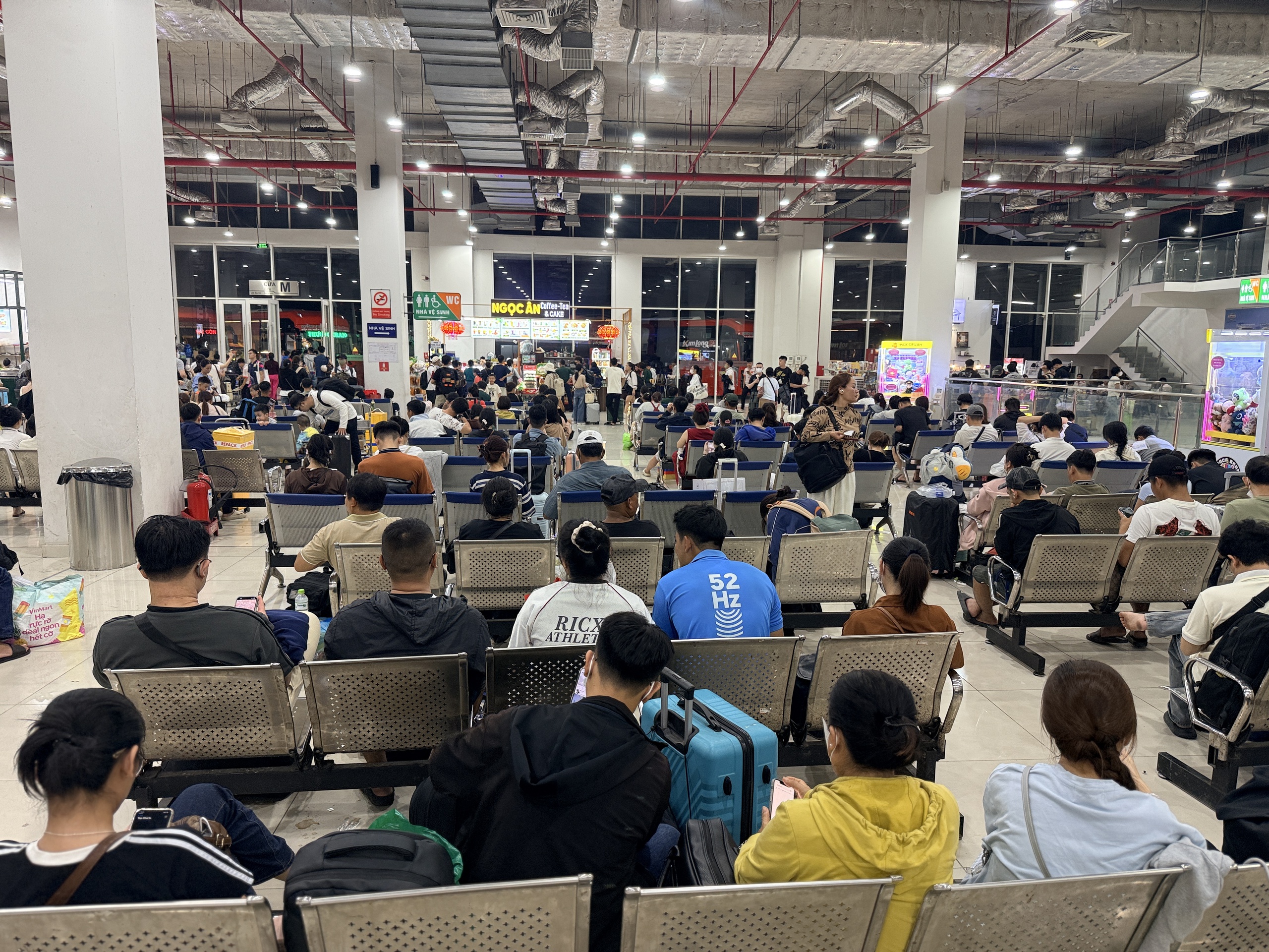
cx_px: 634
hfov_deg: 71.6
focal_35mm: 24
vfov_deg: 56.8
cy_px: 476
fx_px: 880
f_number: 1.78
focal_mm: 6.76
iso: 200
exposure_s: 1/50
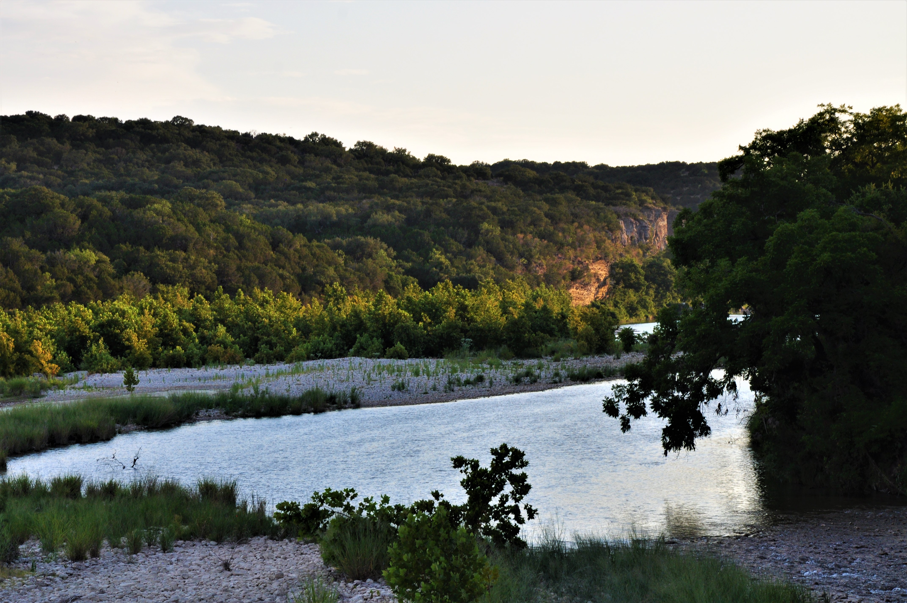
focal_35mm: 105
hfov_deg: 19.5
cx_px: 454
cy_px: 302
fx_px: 2642
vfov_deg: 13.0
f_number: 9
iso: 400
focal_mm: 70
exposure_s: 1/160
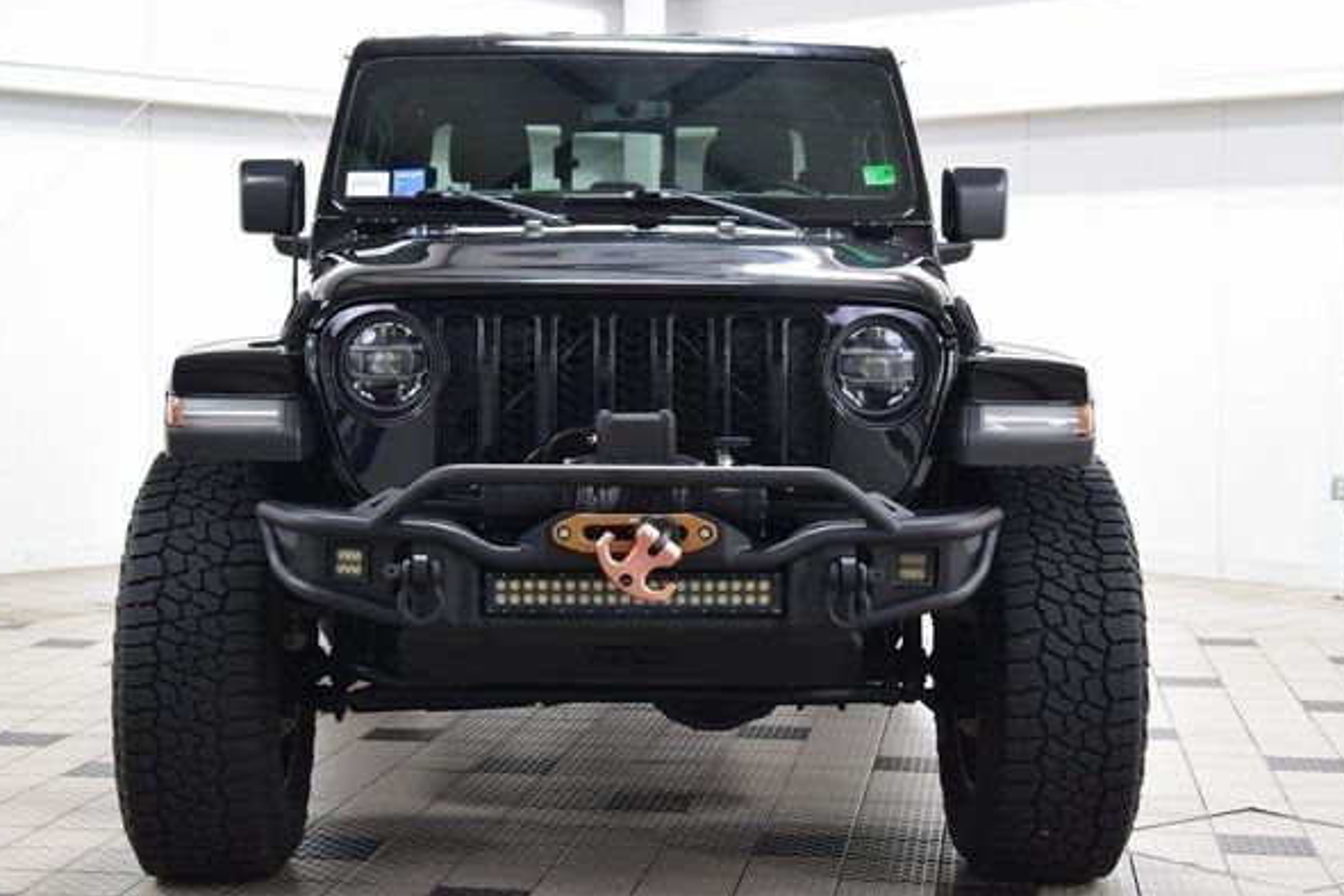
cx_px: 630
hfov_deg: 31.0
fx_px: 2426
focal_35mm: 65
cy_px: 440
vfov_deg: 20.9
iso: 1100
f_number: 6.3
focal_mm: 40
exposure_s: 1/15
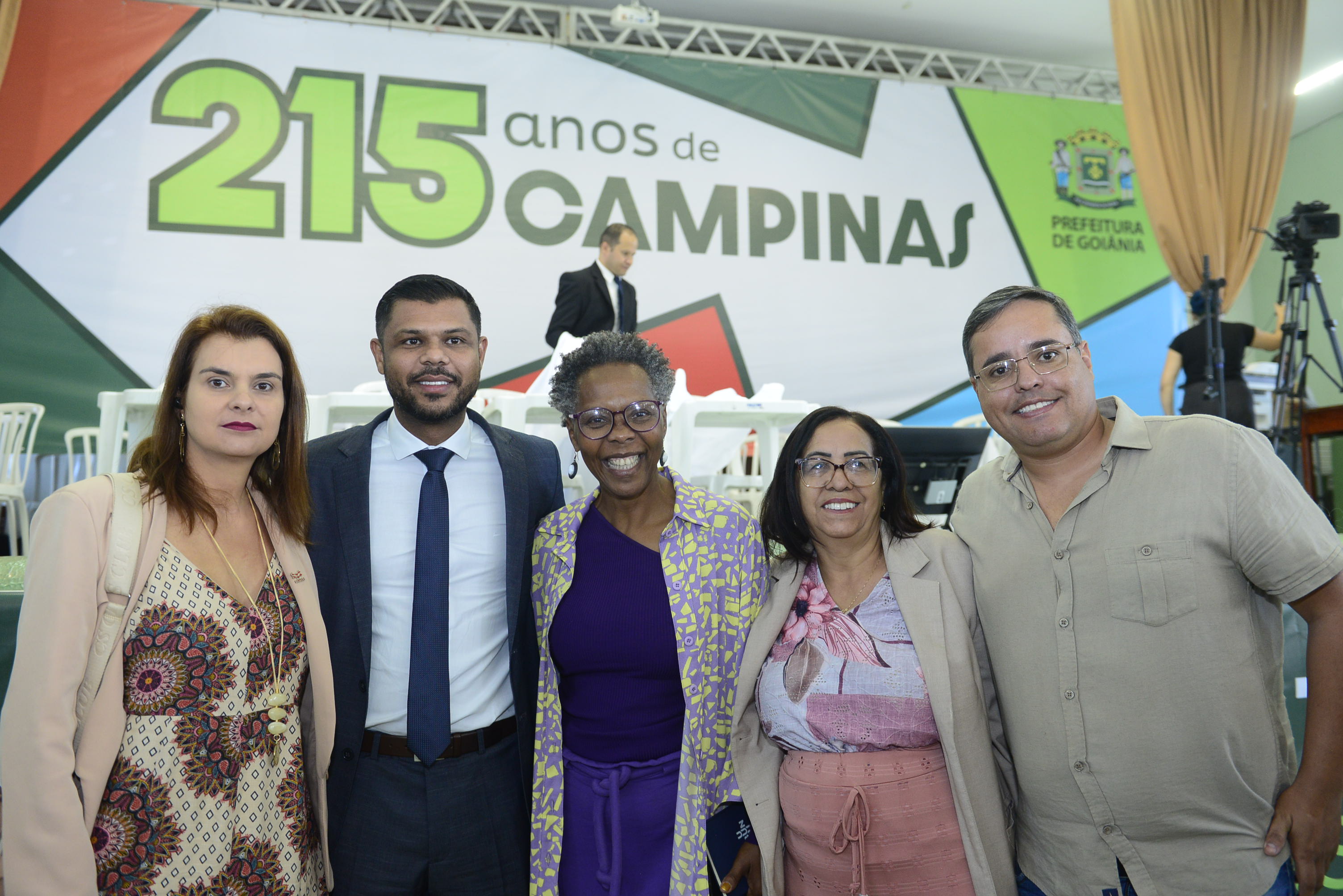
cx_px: 672
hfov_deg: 58.7
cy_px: 448
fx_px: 1194
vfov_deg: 41.1
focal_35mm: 32
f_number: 5
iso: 1600
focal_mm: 32
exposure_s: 1/125
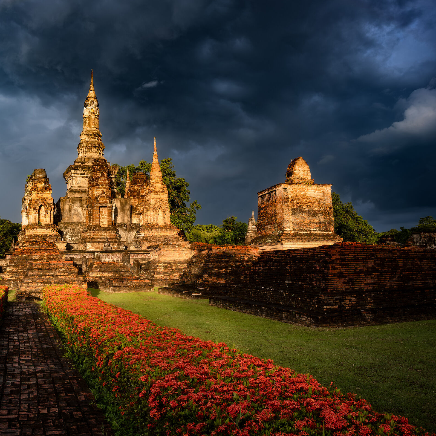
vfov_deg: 51.1
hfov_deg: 49.3
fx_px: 456
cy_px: 218
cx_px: 115
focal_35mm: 32
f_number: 9
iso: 125
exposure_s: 1/40
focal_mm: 16.5
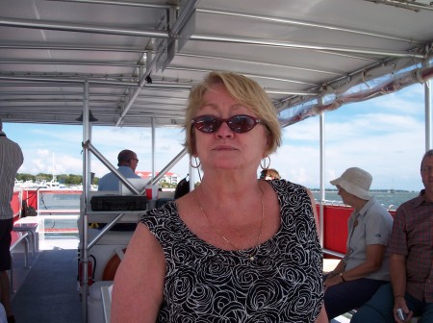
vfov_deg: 37.6
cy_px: 162
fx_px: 475
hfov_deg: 49.0
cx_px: 216
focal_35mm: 38
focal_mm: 8
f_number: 4.8
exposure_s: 1/500
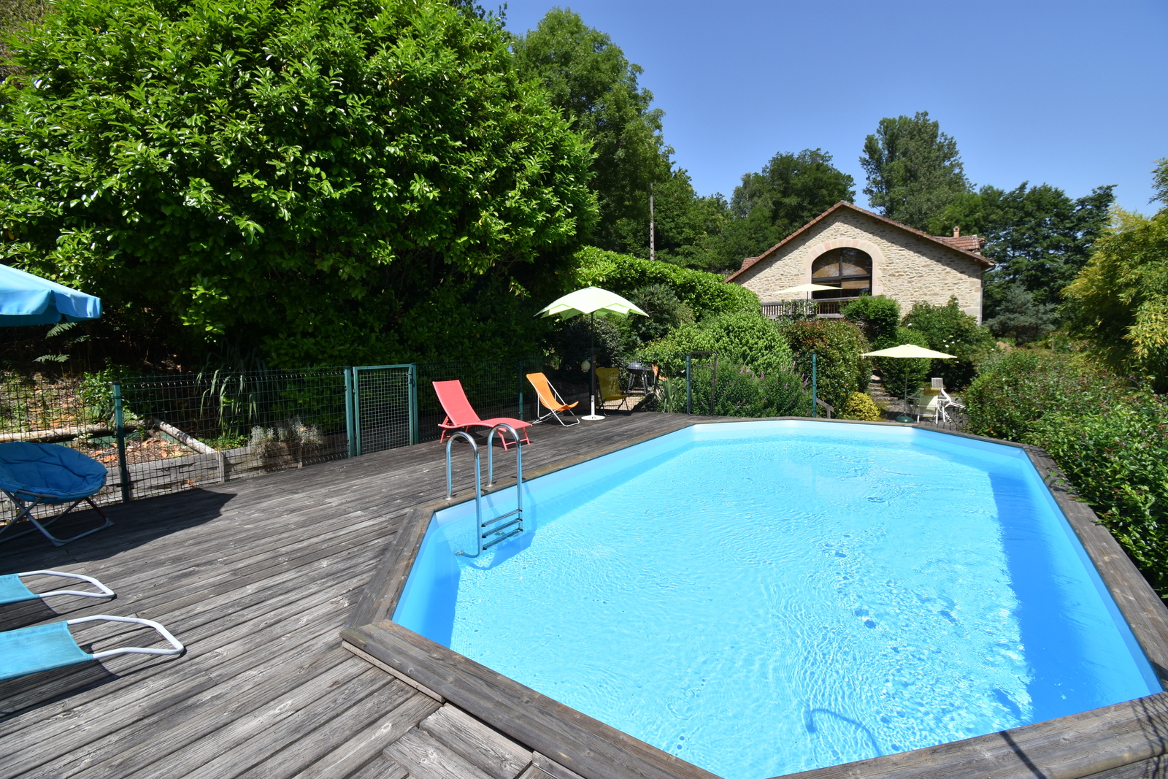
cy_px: 390
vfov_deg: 77.3
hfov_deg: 100.4
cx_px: 584
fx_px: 487
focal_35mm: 15
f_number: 8
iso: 180
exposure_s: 1/500
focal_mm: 10
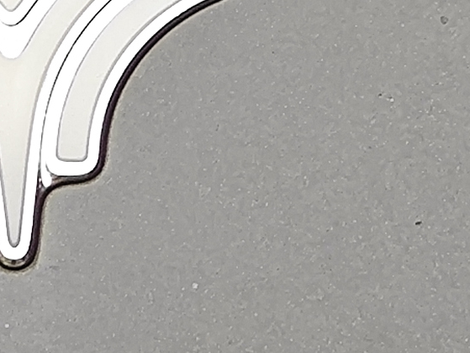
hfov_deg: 3.6
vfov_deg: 2.7
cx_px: 2
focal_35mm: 550
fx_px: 7466
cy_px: -209
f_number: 1.8
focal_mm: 9.87
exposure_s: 1/100
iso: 320
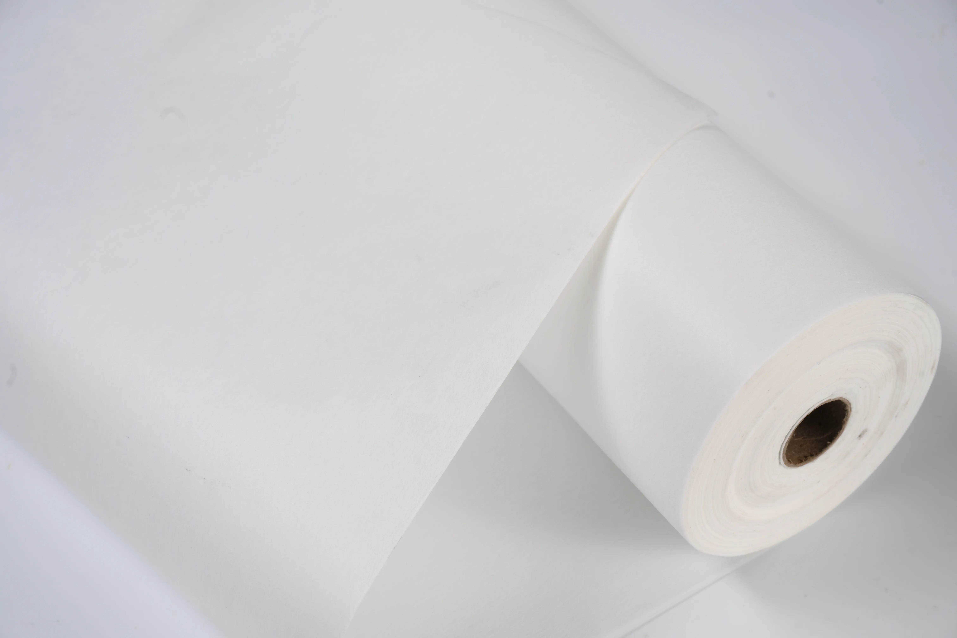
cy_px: 319
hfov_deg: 31.0
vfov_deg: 20.9
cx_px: 478
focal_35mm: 65
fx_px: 1728
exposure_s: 1/125
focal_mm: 65
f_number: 10
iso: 200
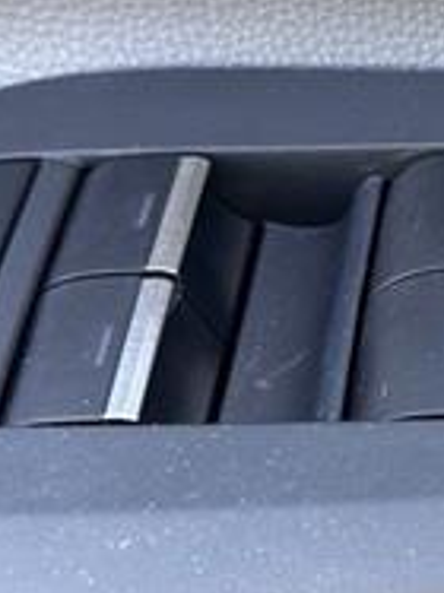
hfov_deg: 16.4
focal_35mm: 82
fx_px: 1404
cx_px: 672
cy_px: 295
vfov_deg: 23.9
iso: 160
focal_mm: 6.86
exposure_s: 1/121
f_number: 1.78
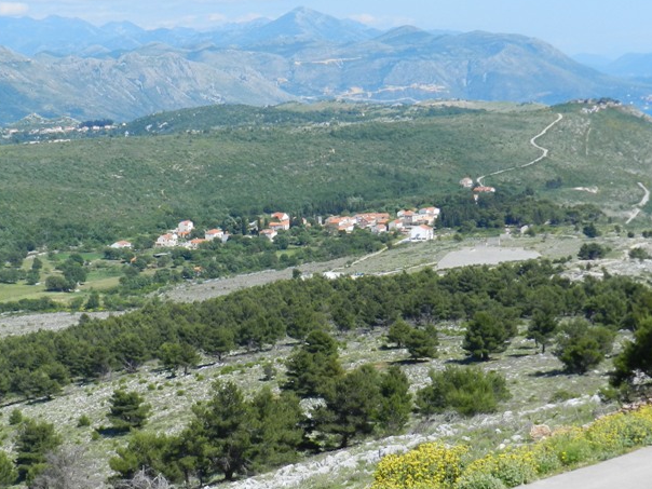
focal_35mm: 78
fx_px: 1469
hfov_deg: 24.9
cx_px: 208
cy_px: 269
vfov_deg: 18.9
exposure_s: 1/1000
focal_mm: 8.1
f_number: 4.2
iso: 160
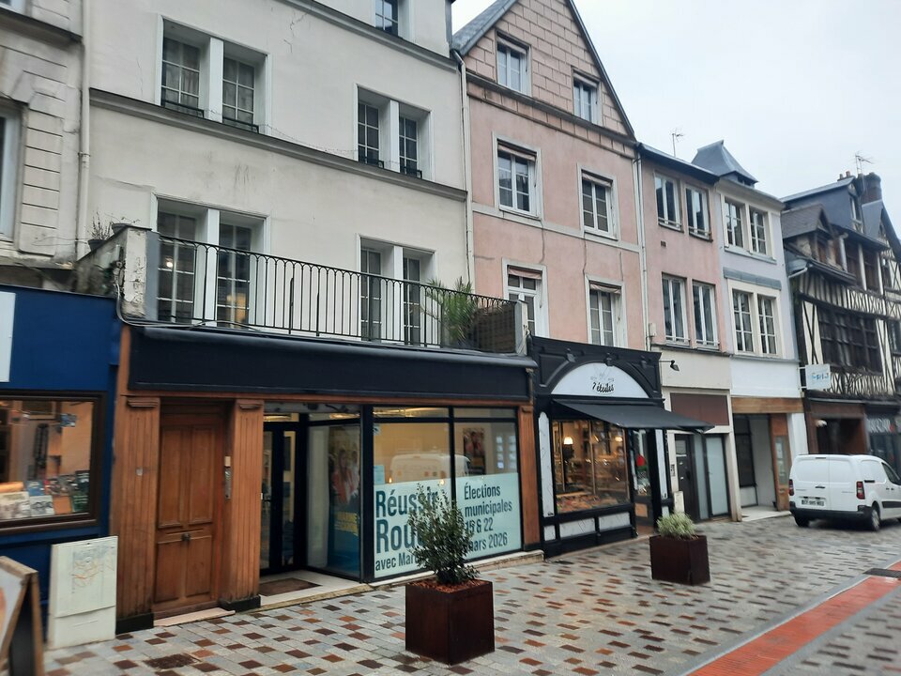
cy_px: 338
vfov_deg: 54.9
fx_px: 651
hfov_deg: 69.4
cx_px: 450
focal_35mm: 25
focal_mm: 4.6
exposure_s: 1/50
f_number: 2
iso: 32
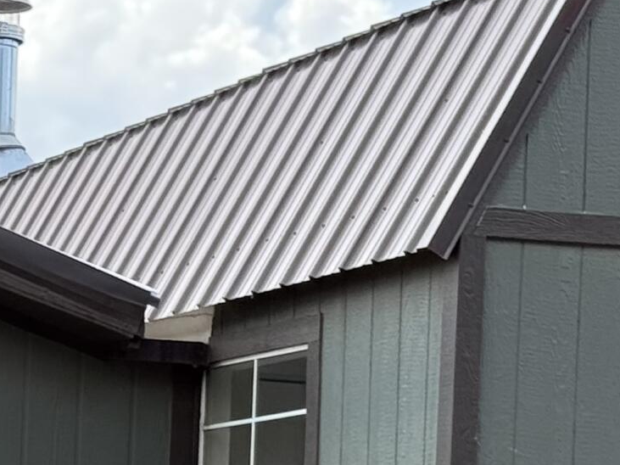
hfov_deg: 10.0
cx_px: 114
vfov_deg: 7.3
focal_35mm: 197
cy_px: 811
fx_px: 3528
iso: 100
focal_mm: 6.76
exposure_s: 1/1608
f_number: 1.78
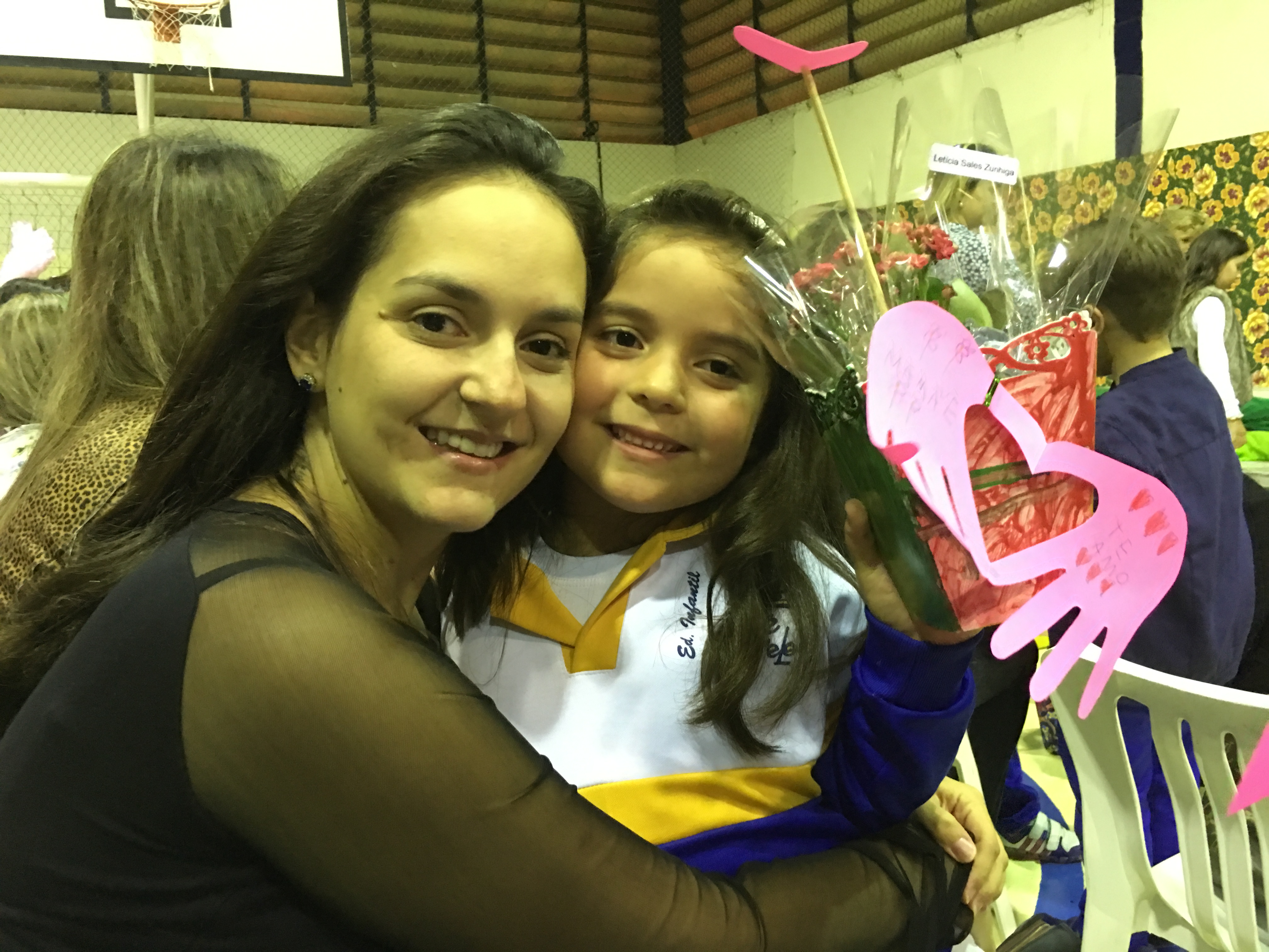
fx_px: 1063
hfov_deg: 61.7
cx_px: 634
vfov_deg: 48.2
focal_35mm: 29
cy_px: 476
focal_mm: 4.15
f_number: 2.2
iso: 100
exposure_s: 1/4
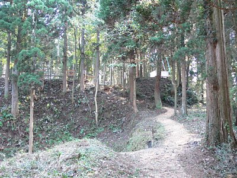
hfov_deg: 52.6
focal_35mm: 35
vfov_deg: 40.7
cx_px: 118
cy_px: 89
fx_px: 240
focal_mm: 7.4
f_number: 2.8
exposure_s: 1/25
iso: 200
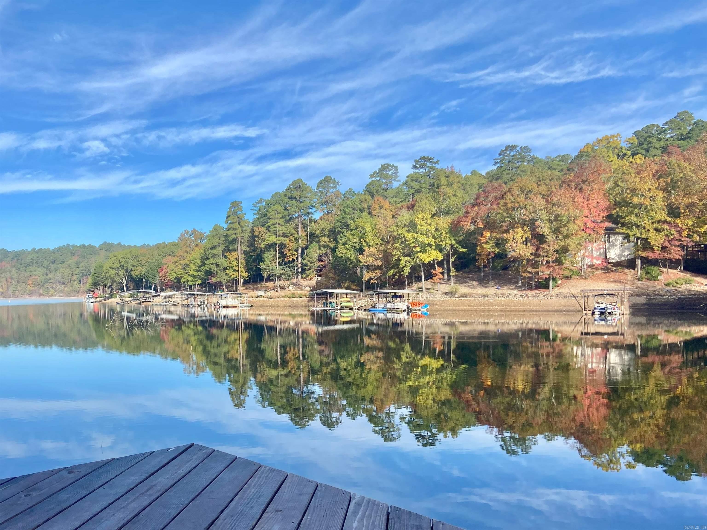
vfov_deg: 53.1
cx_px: 354
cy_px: 265
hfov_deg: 67.3
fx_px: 531
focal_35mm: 26
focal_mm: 4.25
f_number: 1.8
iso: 32
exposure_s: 1/1866
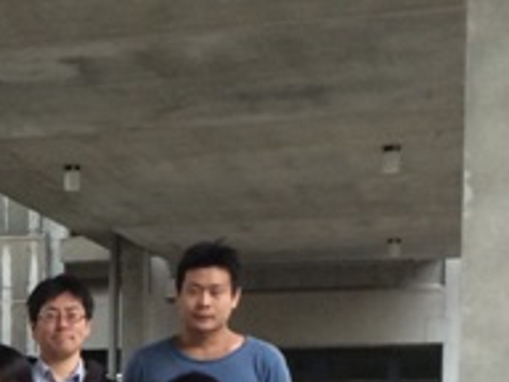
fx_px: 1838
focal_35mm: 125
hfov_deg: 14.5
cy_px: 499
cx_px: -294
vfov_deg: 11.5
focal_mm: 4.12
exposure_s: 1/30
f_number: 2.2
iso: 50
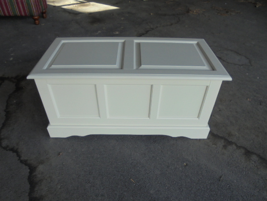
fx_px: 201
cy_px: 100
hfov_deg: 67.3
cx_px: 134
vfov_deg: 53.1
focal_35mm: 26
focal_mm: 4.6
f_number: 3.5
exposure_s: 1/80
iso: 100
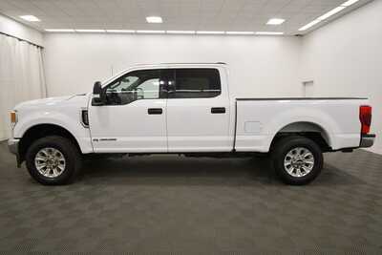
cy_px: 128
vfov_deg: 59.5
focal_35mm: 21
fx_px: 223
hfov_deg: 81.2
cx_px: 191
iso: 800
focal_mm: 14
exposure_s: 1/250
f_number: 5
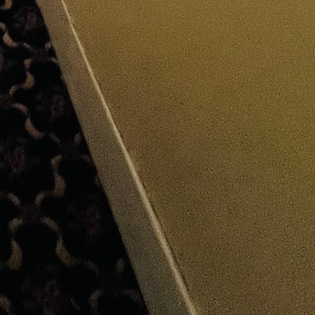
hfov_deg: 24.0
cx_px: -145
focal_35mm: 58
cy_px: -439
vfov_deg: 15.3
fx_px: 597
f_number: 1.8
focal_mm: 1.57
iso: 400
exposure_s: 1/60
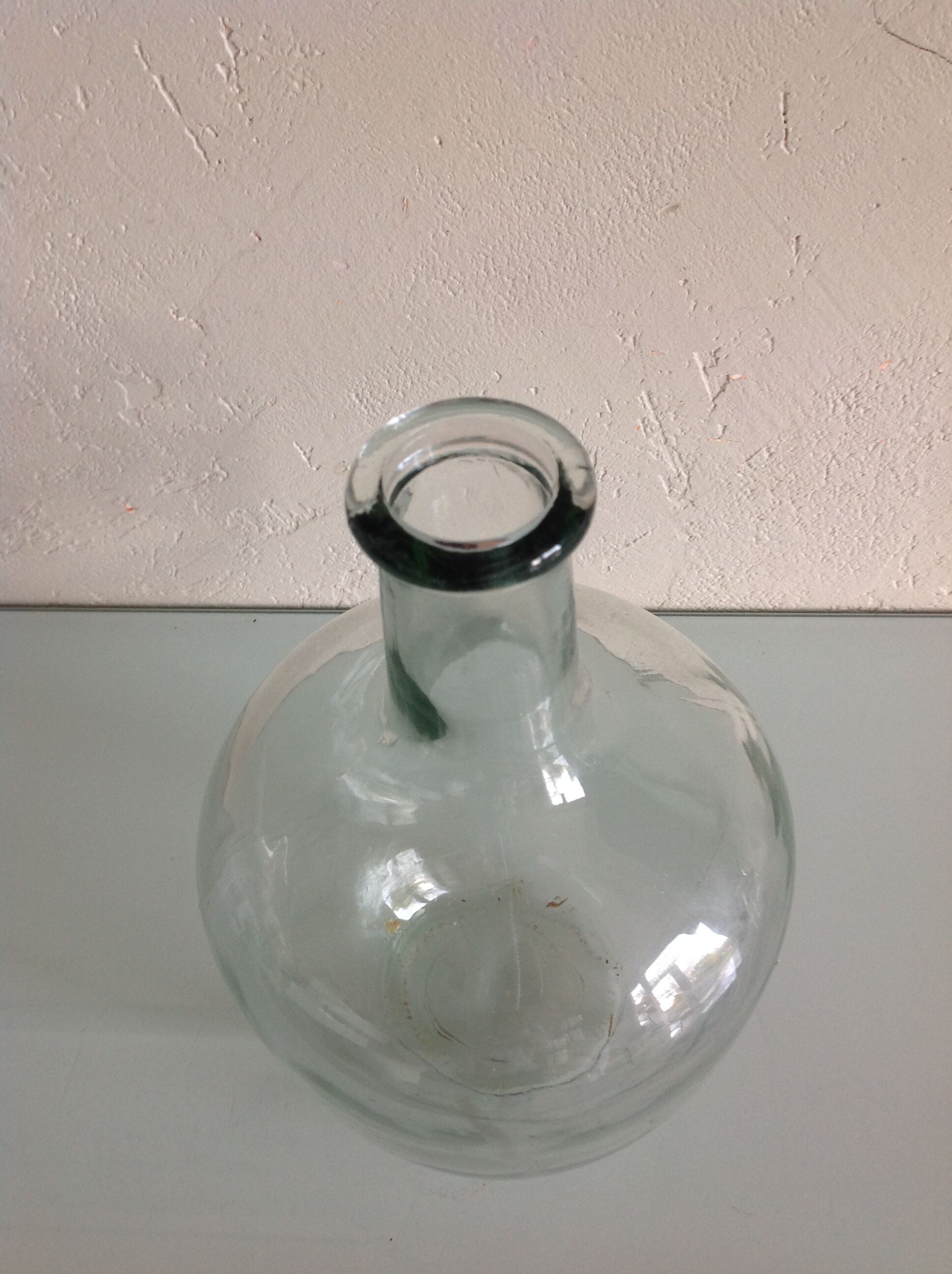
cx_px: 476
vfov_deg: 52.7
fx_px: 1287
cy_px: 637
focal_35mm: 35
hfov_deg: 40.6
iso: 50
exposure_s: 1/15
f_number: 2.4
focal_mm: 4.28
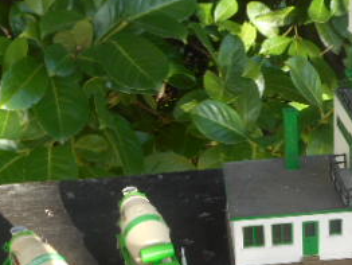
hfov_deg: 31.6
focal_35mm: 61
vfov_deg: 24.0
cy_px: 98
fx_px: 621
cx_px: 206
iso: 80
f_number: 3.7
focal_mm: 4.5
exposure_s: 1/80
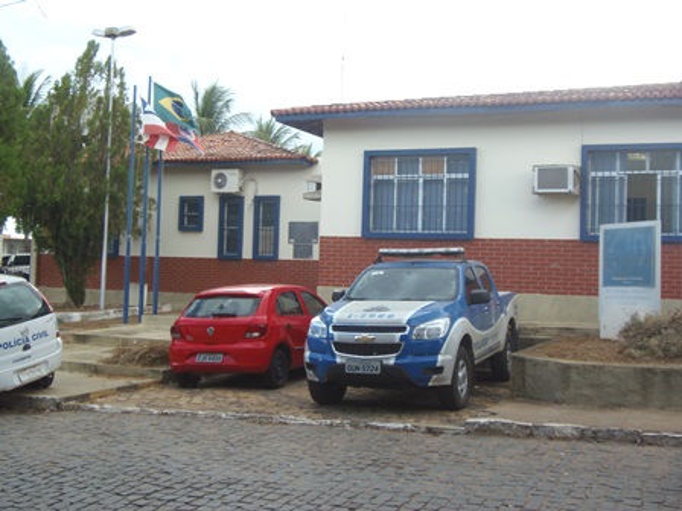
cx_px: 341
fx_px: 827
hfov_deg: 44.8
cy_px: 256
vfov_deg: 34.3
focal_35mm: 42
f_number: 3.6
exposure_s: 1/100
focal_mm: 7.8
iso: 64
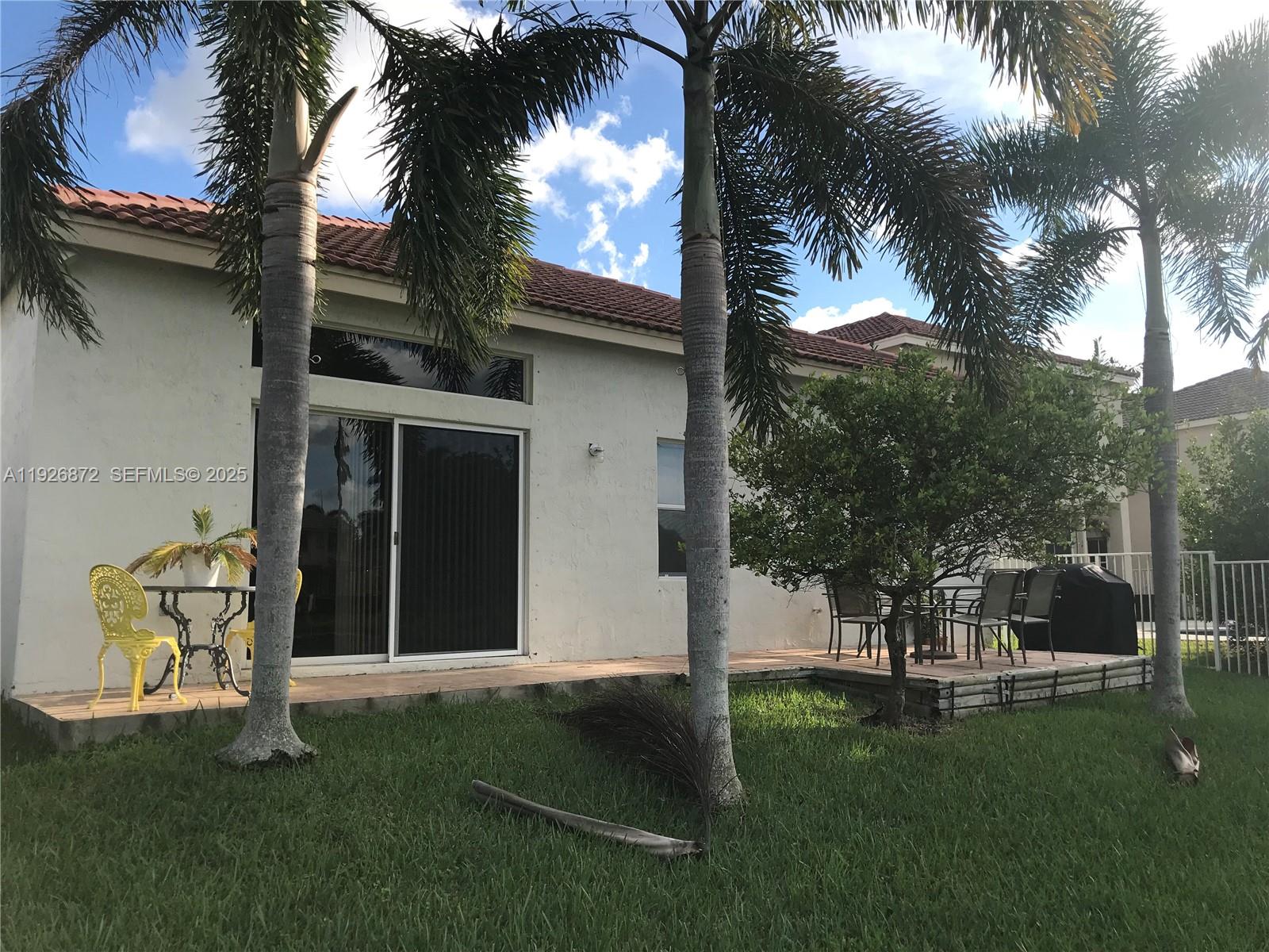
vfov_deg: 49.7
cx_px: 634
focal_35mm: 28
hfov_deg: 63.4
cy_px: 476
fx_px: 1026
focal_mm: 3.99
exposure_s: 1/1140
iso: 20
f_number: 1.8
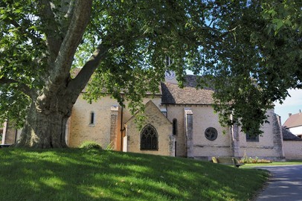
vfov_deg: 44.9
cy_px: 100
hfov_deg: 63.7
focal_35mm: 29
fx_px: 243
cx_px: 151
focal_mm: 28
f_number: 8
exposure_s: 1/100
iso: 200
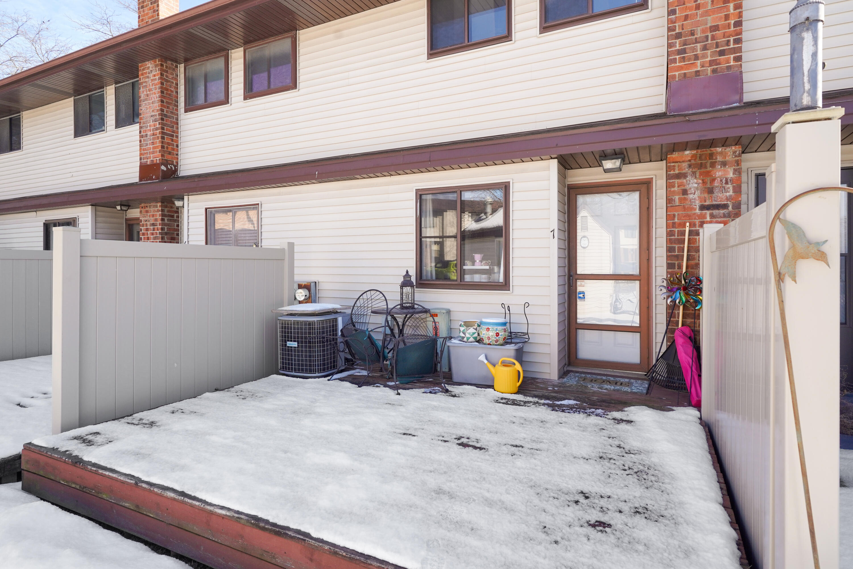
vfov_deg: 64.6
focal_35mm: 19
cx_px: 426
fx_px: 450
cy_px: 284
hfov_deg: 86.9
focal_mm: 19
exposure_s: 1/200
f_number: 7.1
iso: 400
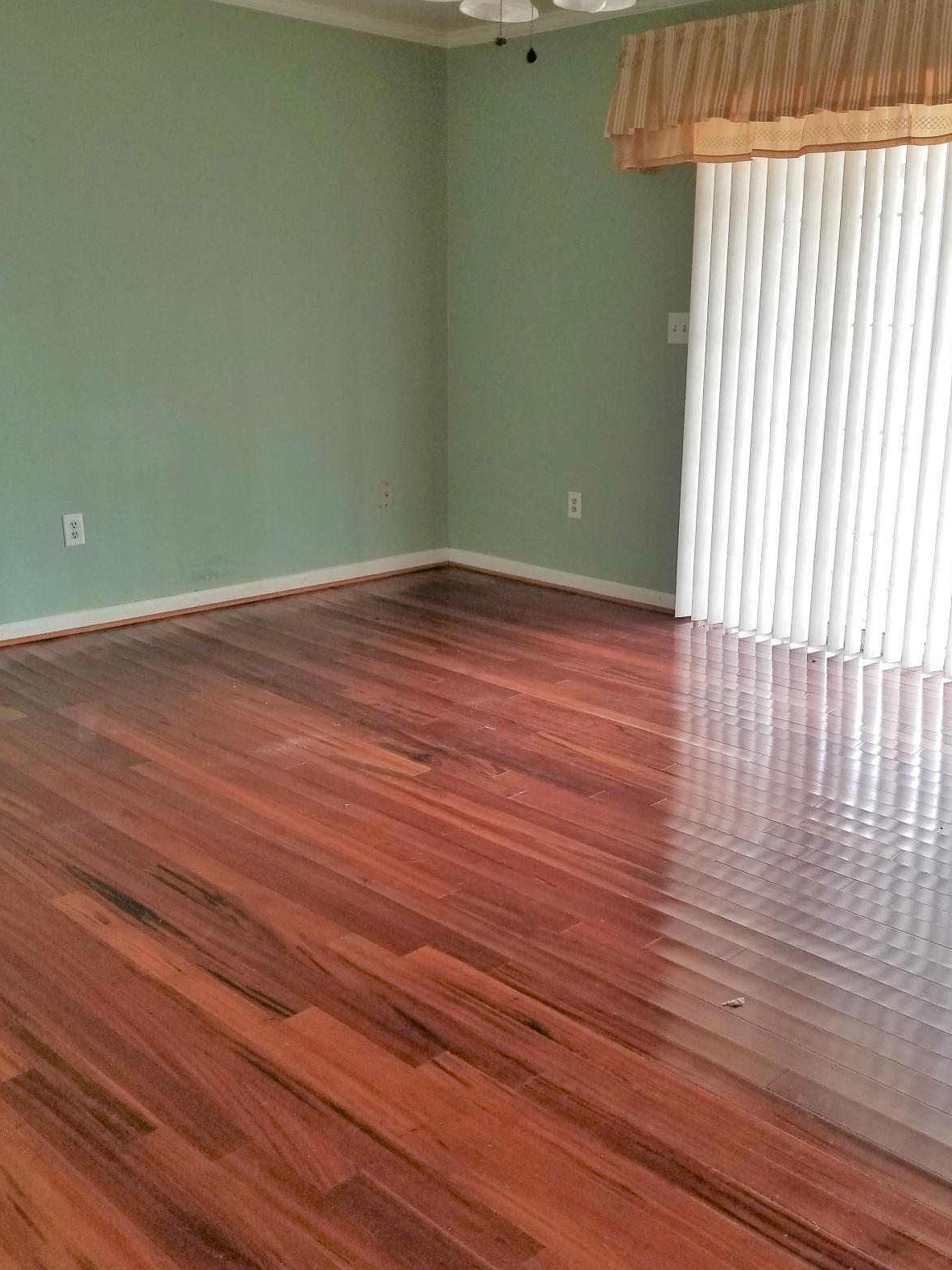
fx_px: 1210
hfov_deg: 42.9
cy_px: 620
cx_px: 503
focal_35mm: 33
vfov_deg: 55.3
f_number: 1.7
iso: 100
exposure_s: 1/33
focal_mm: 4.25
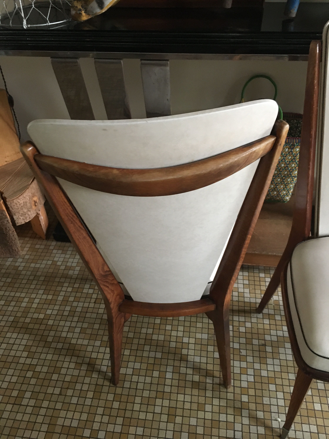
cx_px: 164
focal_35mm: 29
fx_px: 367
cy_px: 220
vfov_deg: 61.7
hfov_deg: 48.2
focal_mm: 4.15
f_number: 2.2
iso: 200
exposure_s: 1/17
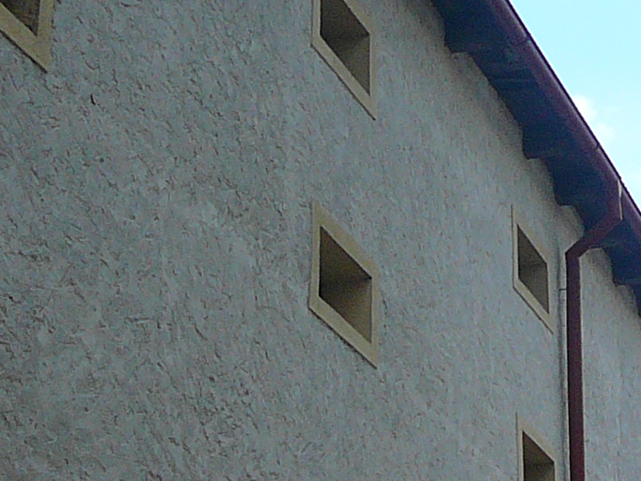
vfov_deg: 12.4
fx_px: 2185
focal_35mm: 118
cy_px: 468
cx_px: 758
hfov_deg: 16.1
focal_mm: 5.2
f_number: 2.8
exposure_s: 1/800
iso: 80
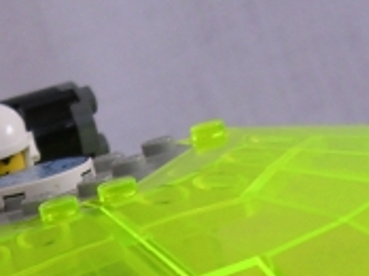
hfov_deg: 14.0
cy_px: 335
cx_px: 51
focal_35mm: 140
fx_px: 1490
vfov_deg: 10.4
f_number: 2.8
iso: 100
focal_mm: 5.8
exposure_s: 1/43.5
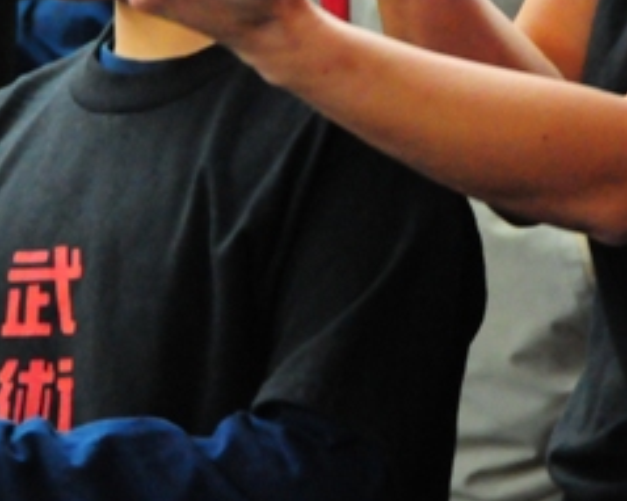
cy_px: 14
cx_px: 530
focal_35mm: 637
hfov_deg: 3.0
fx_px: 11808
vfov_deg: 2.4
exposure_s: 1/160
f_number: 6.3
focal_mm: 135
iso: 3200
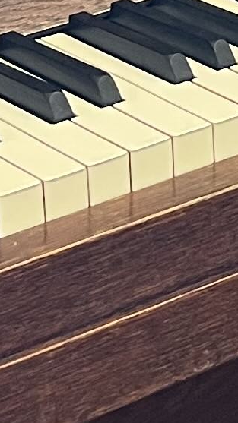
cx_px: 338
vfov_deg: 10.3
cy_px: -120
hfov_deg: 5.9
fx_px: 2302
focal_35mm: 205
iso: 250
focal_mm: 5.1
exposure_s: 1/50
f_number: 1.6
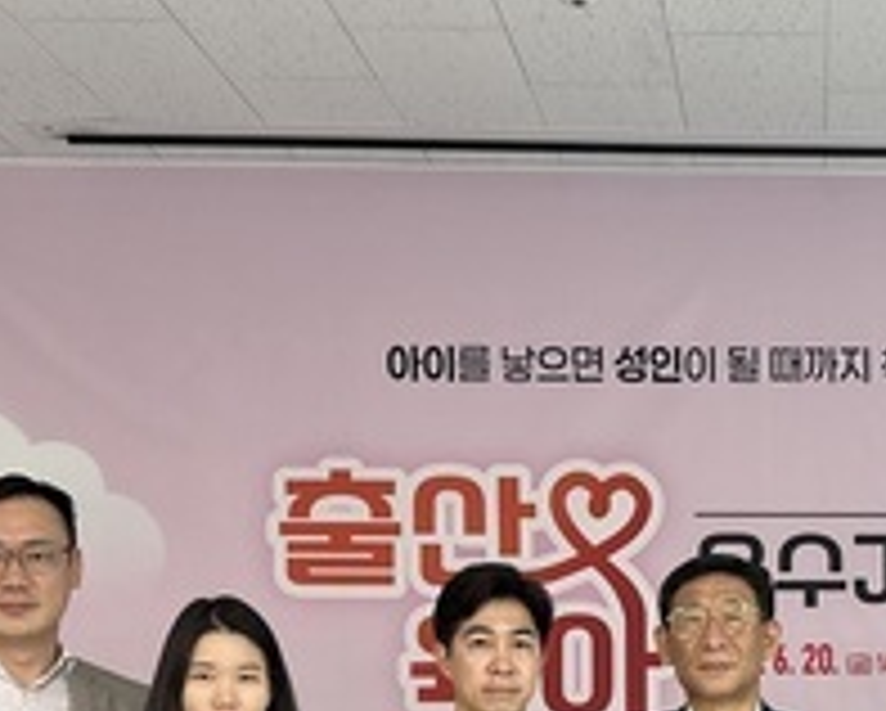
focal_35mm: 76
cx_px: 886
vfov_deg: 19.5
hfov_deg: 23.9
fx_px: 1995
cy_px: 752
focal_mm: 6.86
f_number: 1.78
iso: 160
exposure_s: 1/60
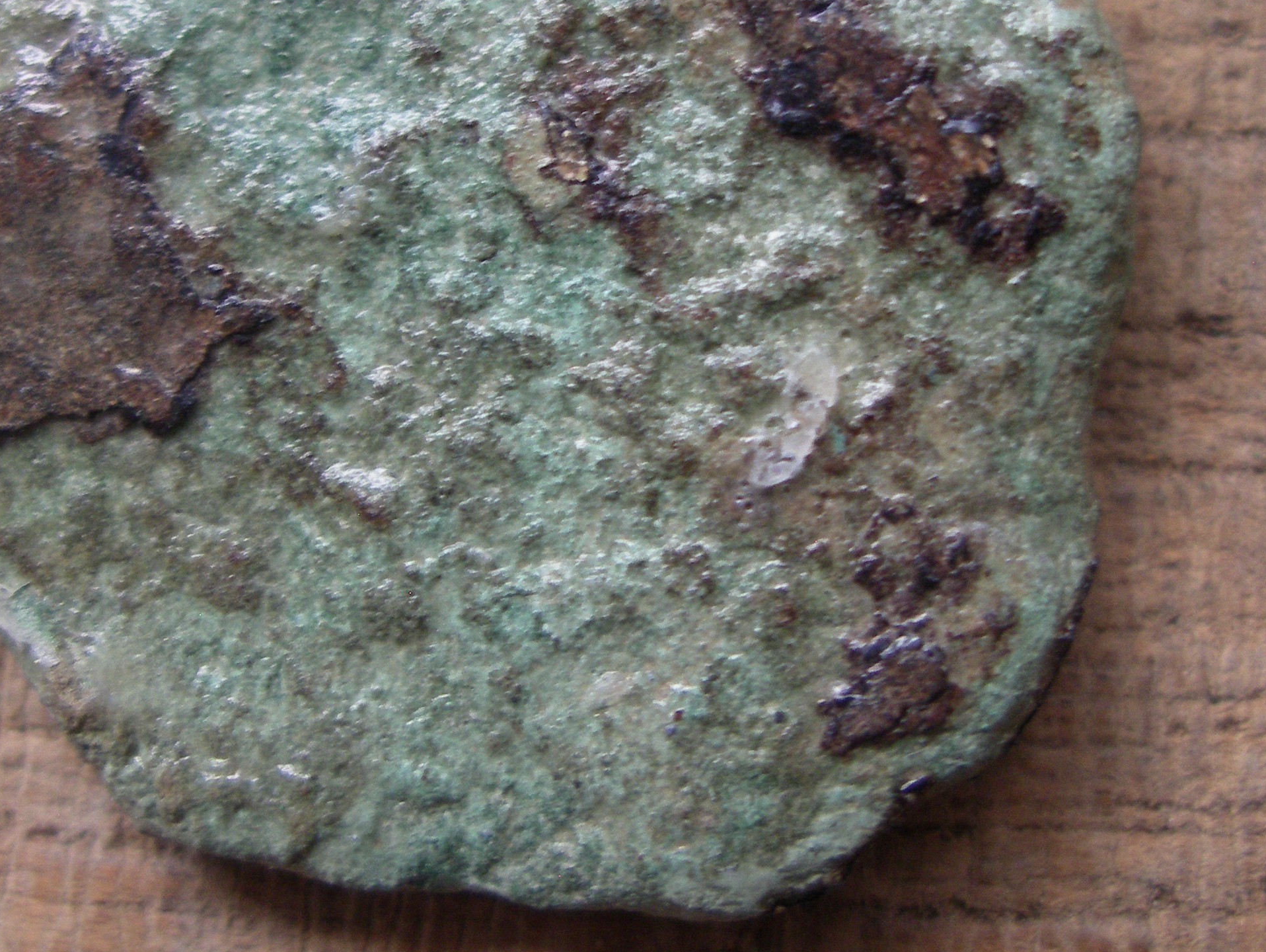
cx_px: 606
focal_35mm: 59
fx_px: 2159
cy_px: 310
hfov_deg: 32.7
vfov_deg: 24.7
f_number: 2.8
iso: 200
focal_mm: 7.8
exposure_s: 1/15
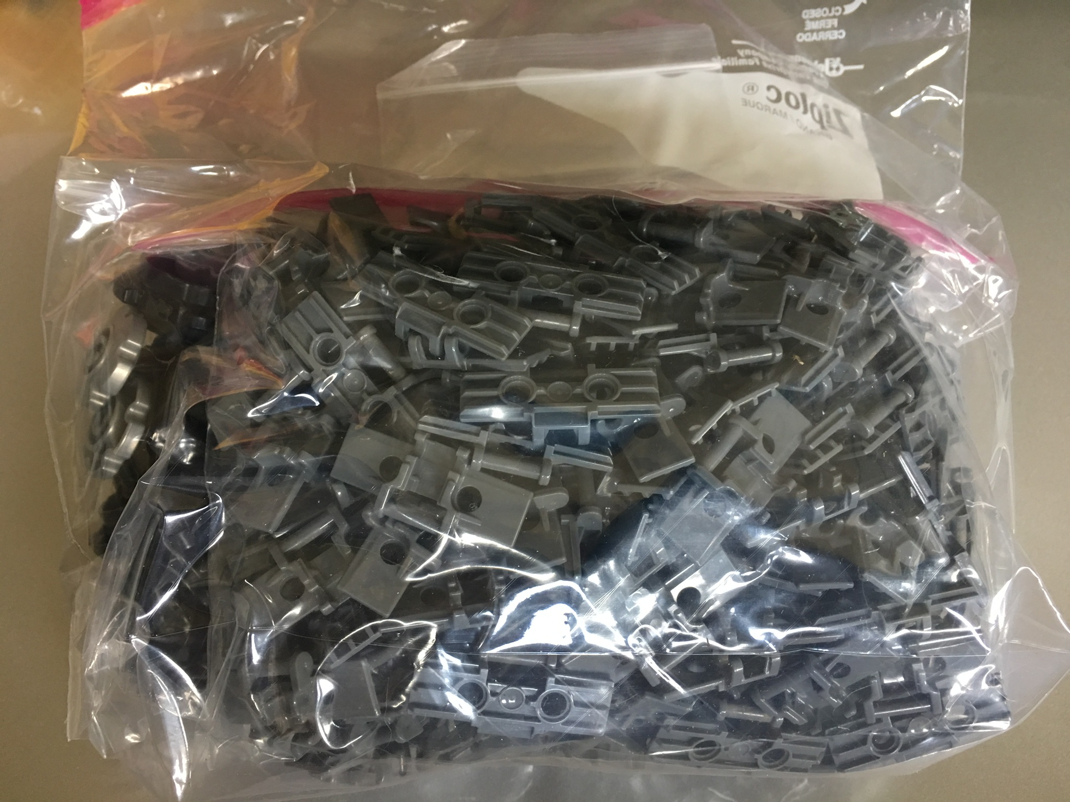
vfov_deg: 48.2
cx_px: 535
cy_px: 401
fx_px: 896
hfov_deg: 61.7
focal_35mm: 29
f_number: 2.2
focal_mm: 4.15
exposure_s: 1/15
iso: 64
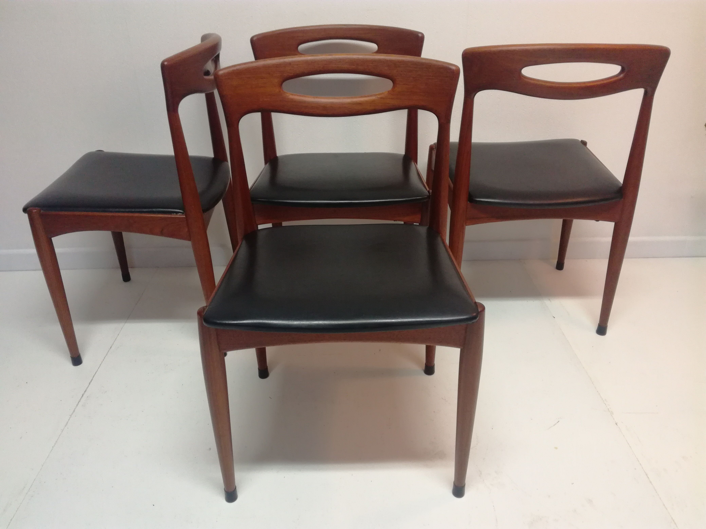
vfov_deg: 51.4
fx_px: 551
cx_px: 353
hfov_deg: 65.3
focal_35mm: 27
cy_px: 264
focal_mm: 3.79
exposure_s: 1/33.3
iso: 250
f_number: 2
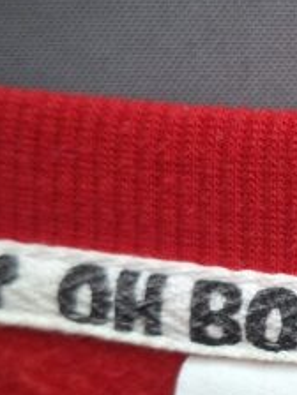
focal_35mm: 82
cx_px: 408
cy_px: 261
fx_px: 938
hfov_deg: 16.8
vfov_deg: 23.7
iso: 200
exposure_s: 1/120
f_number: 1.8
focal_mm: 5.54
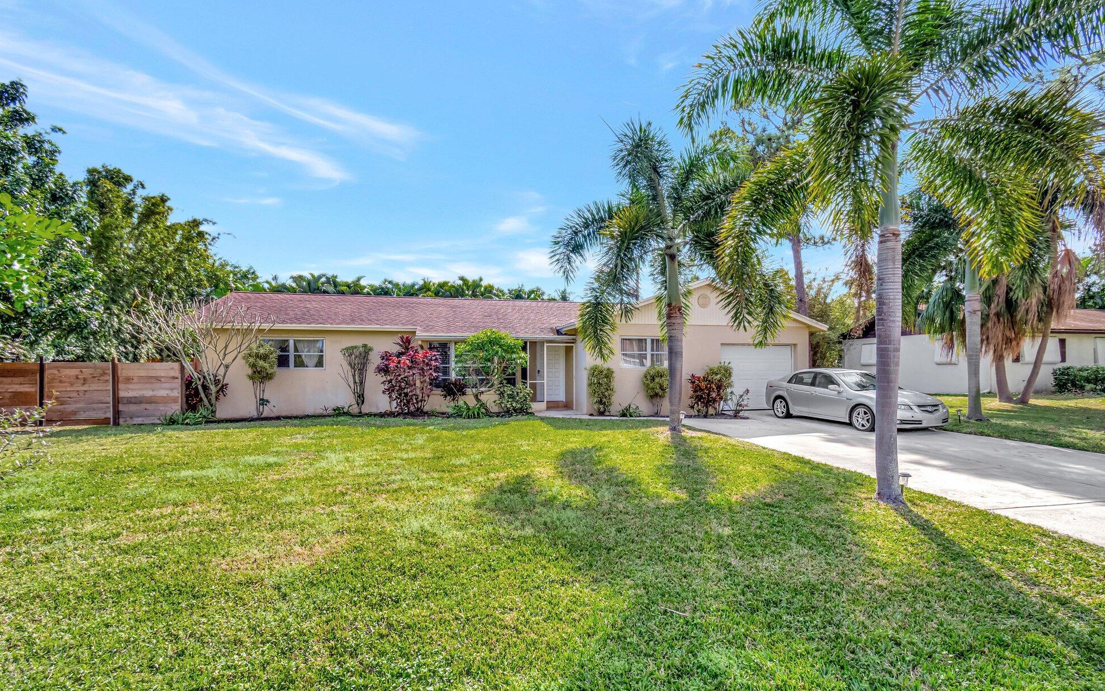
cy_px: 377
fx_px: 482
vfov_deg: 71.1
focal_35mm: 16
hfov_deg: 97.8
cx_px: 566
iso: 1000
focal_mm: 10
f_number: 8
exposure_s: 1/2500
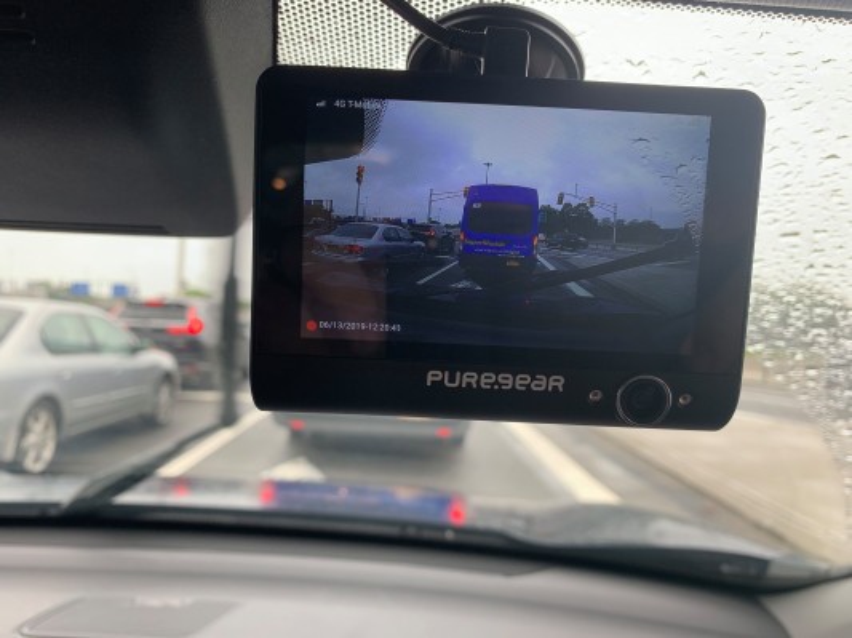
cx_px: 426
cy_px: 319
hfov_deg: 67.3
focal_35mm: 26
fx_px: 640
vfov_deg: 53.0
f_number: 1.8
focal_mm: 4.25
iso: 25
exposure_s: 1/133
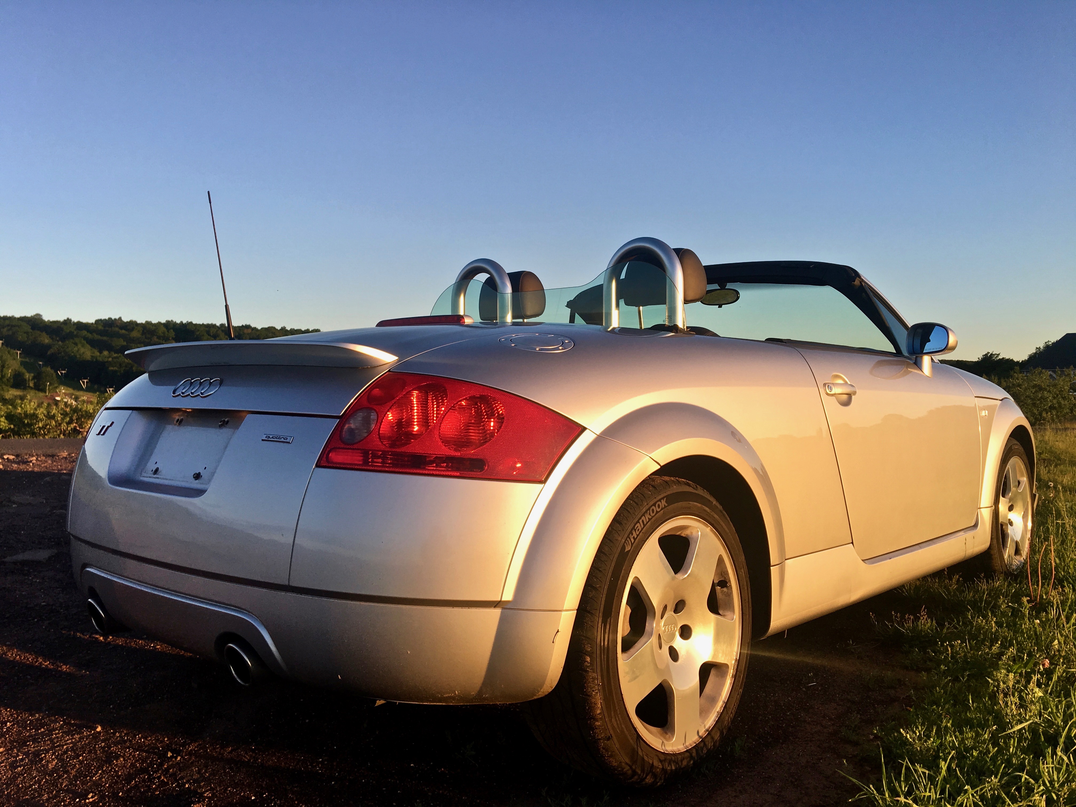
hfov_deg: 61.7
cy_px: 404
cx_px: 538
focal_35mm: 29
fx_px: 901
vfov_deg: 48.2
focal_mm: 4.15
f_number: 2.2
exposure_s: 1/390
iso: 25
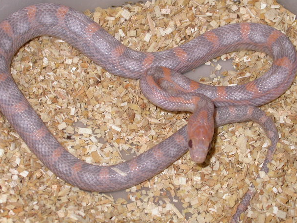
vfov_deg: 11.2
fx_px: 1142
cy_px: 108
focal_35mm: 133
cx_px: 145
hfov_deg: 14.8
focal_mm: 26.2
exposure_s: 1/60.3
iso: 100
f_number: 4.5
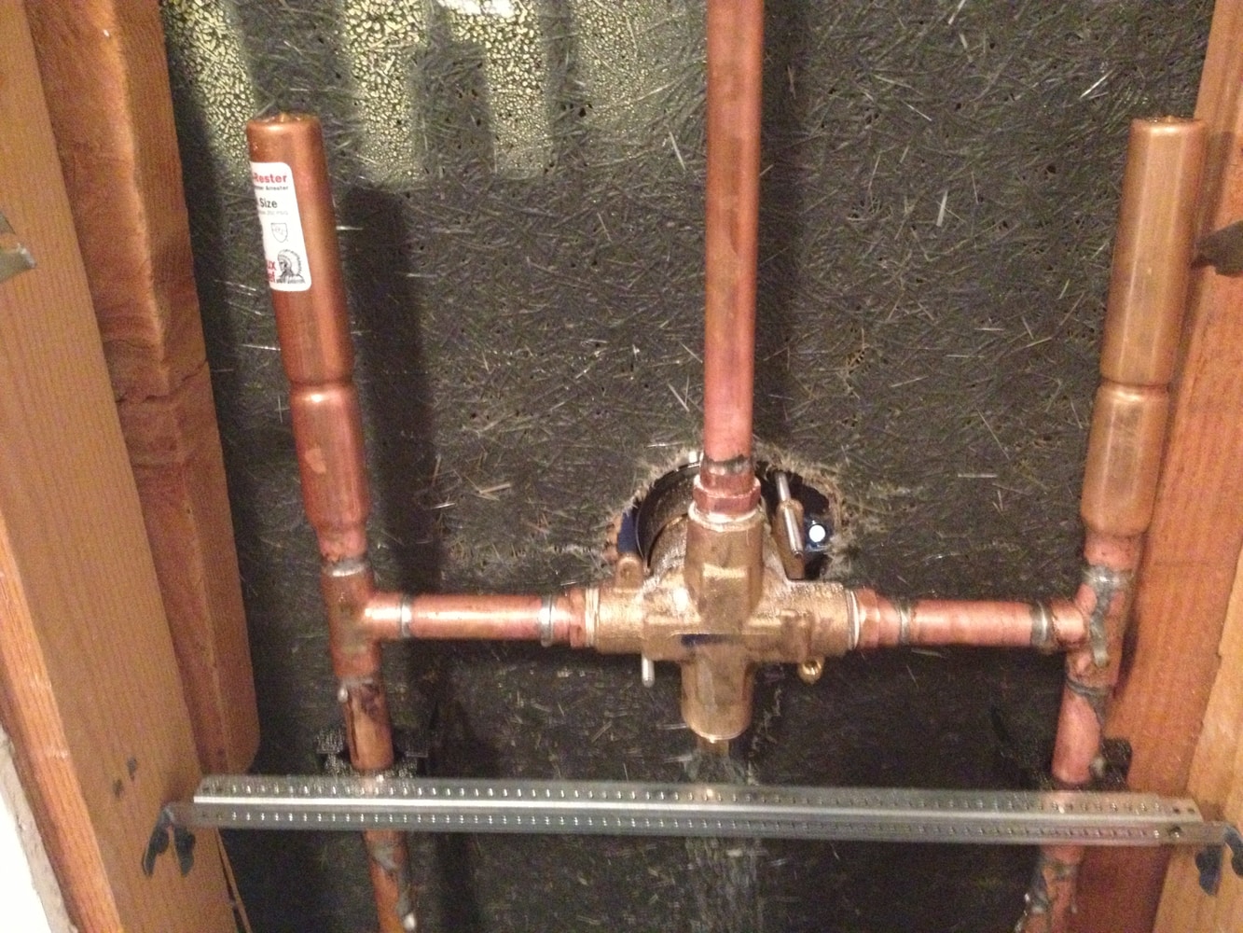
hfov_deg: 52.6
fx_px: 1257
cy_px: 466
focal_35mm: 35
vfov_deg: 40.7
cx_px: 622
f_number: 2.4
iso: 800
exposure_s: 1/15
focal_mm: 4.28
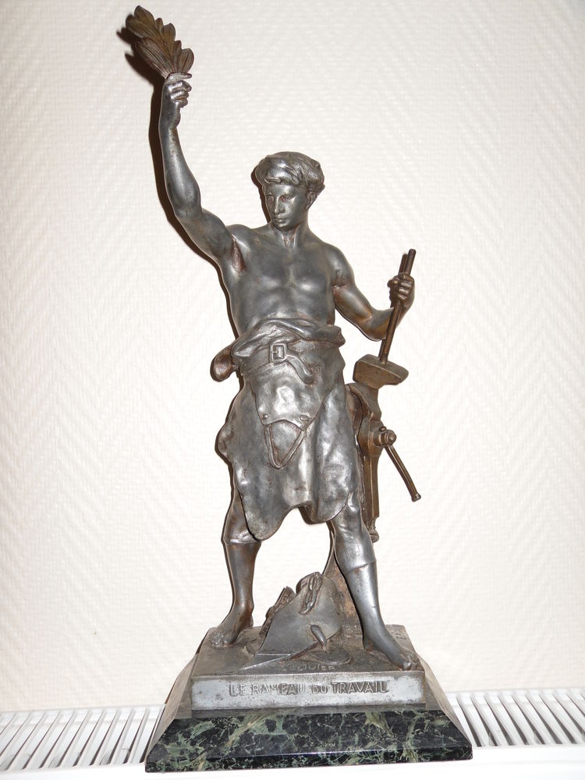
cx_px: 292
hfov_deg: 40.7
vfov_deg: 52.6
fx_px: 789
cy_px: 390
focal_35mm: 35
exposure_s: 1/45
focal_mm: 6.3
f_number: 3.5
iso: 80
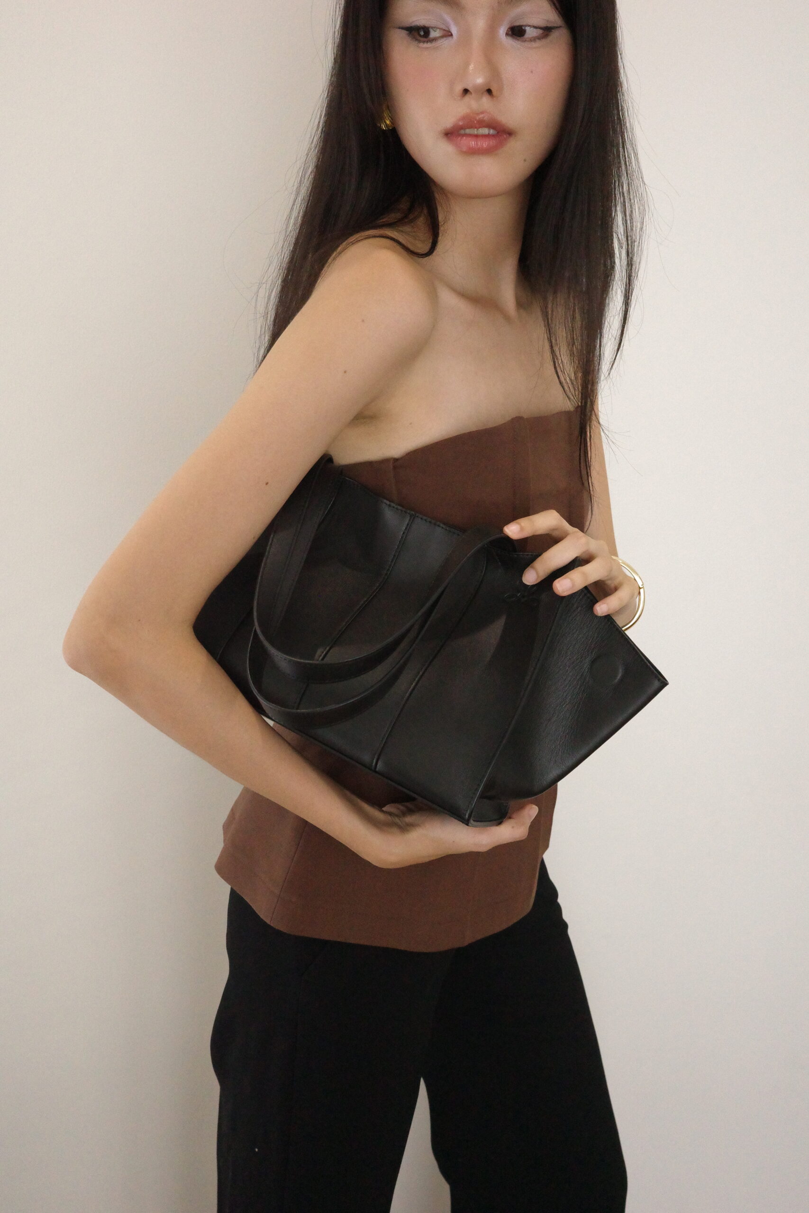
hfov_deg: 33.4
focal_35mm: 40
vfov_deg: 48.5
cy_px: 606
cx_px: 404
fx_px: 1348
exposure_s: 1/500
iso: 6400
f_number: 5.6
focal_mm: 26
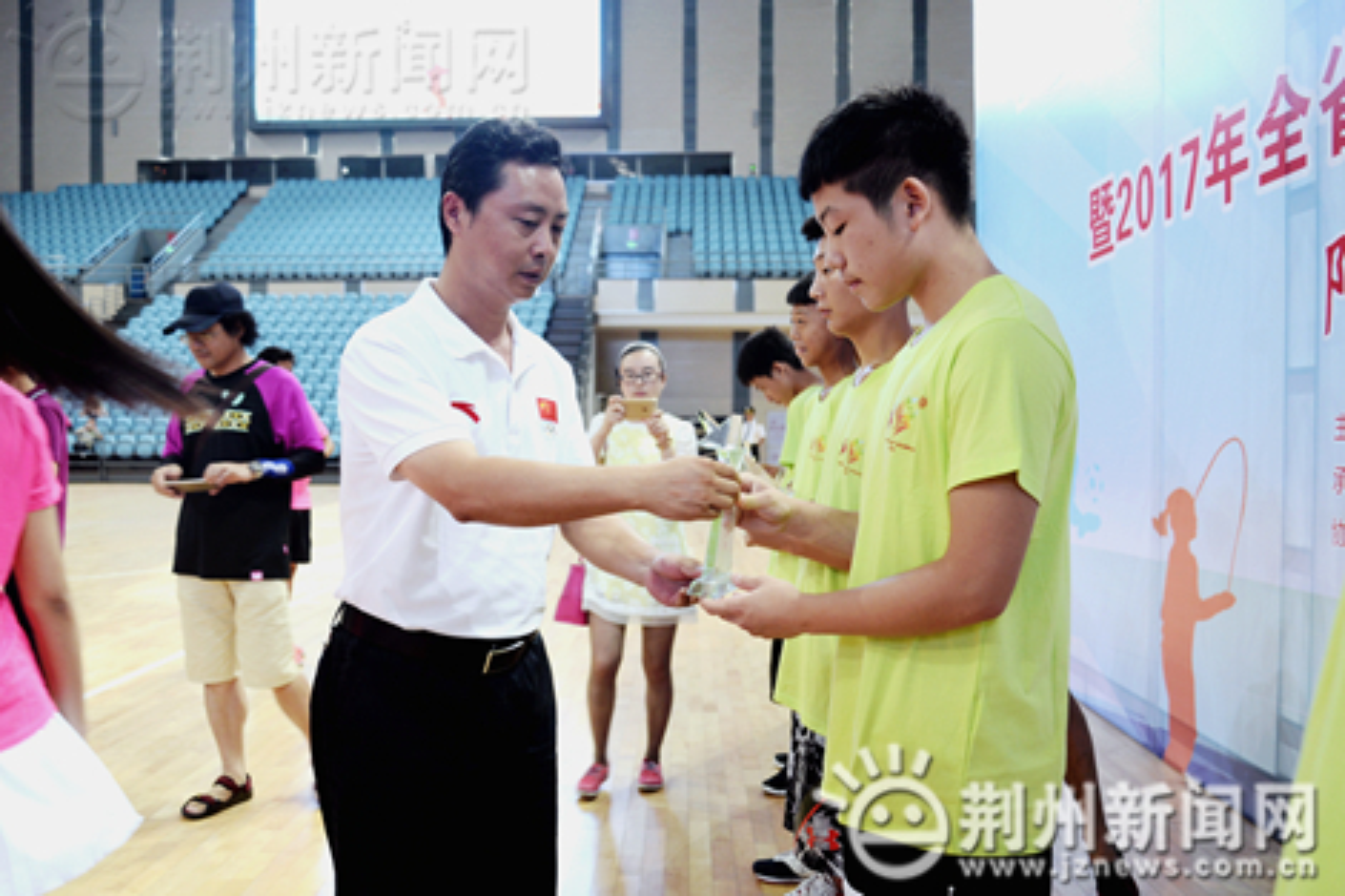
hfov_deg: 73.8
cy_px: 448
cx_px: 672
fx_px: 896
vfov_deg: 53.1
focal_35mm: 24
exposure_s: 1/60
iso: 560
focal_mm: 24
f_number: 3.5
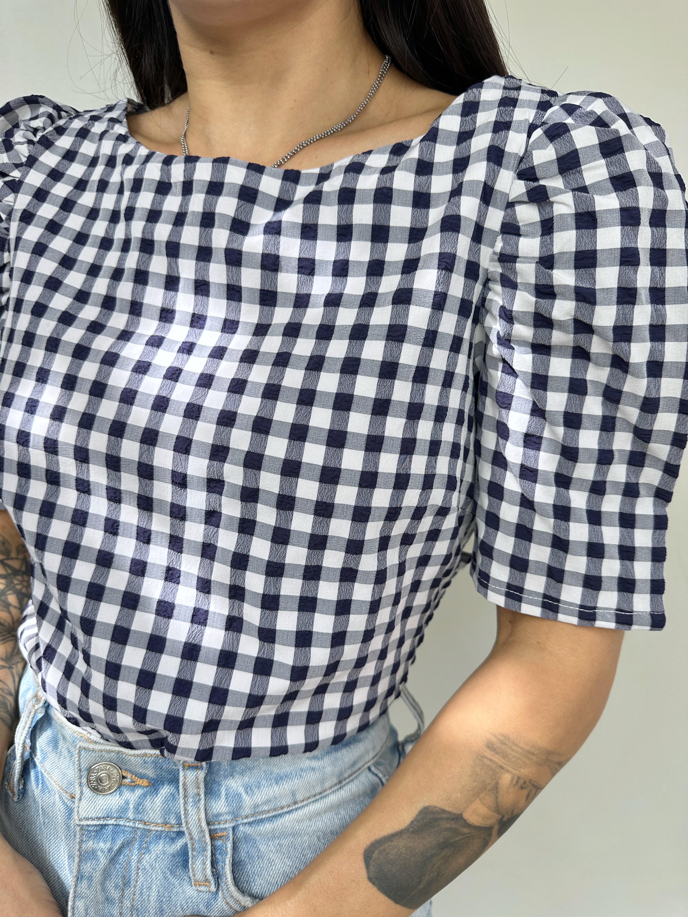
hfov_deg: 56.8
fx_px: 636
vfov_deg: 71.6
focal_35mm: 24
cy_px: 458
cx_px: 344
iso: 80
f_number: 1.78
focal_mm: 6.86
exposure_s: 1/450
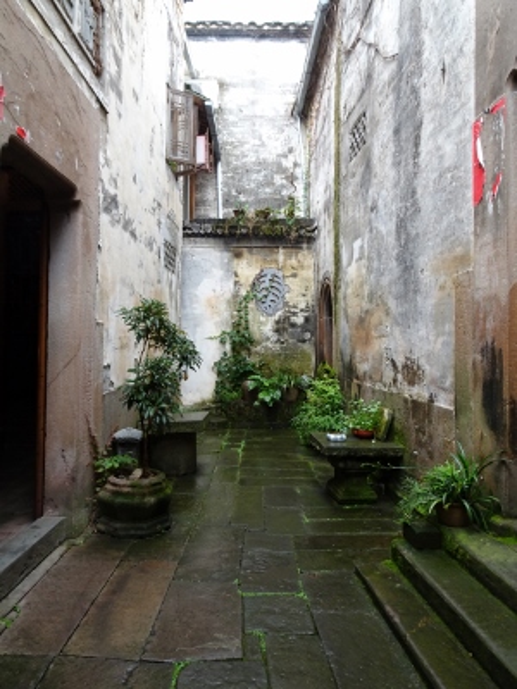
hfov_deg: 56.8
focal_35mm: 24
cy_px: 344
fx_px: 478
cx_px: 258
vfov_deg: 71.6
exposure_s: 1/40
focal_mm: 4.1
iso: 80
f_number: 3.5
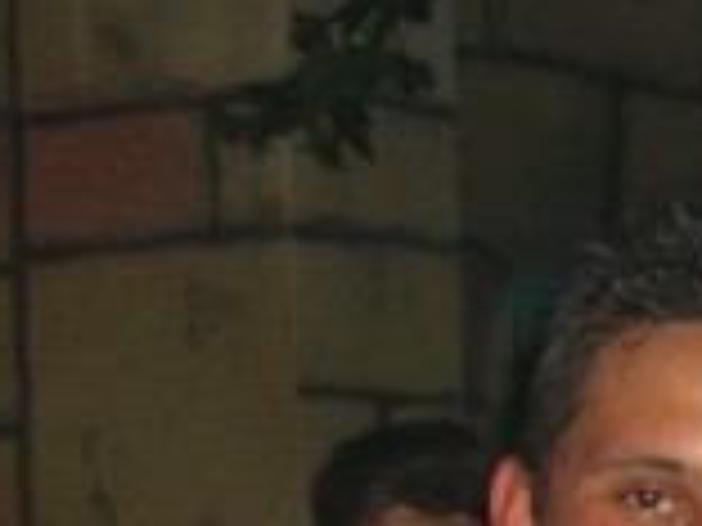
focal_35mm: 146
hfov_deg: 12.9
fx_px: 2961
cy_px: 854
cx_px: 1035
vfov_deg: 9.8
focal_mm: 7.9
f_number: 2.8
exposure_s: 1/60
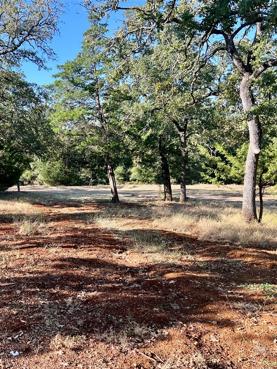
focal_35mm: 35
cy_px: 186
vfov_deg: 52.6
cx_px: 61
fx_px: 373
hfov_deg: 39.3
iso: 50
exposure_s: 1/733
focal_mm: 5.7
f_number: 1.5
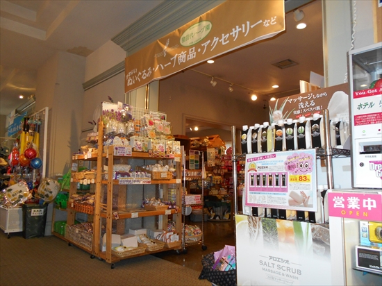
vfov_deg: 53.0
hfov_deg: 67.3
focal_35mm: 26
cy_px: 143
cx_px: 191
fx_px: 287
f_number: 3.2
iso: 250
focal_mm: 4.6
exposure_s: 1/25
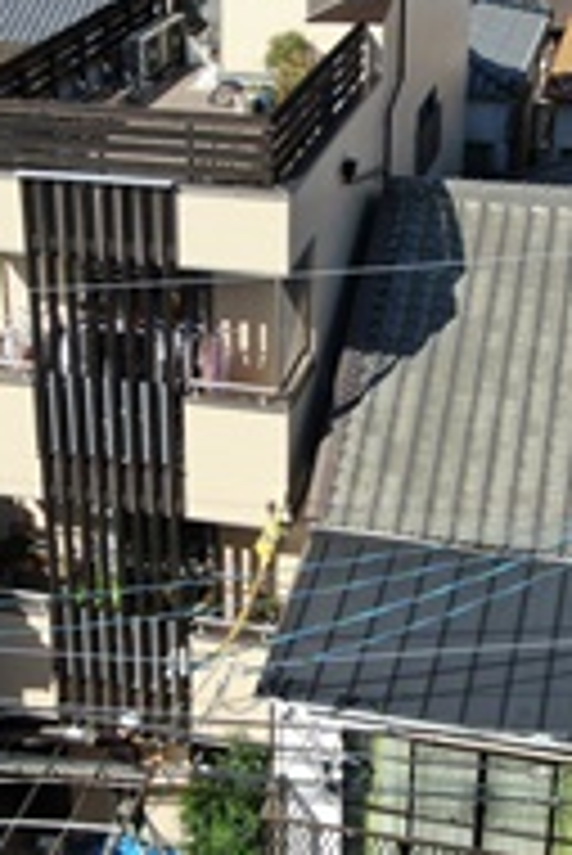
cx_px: 261
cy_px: 342
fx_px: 1641
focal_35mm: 69
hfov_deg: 19.8
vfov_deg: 29.2
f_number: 3.3
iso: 100
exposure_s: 1/800
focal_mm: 6.08
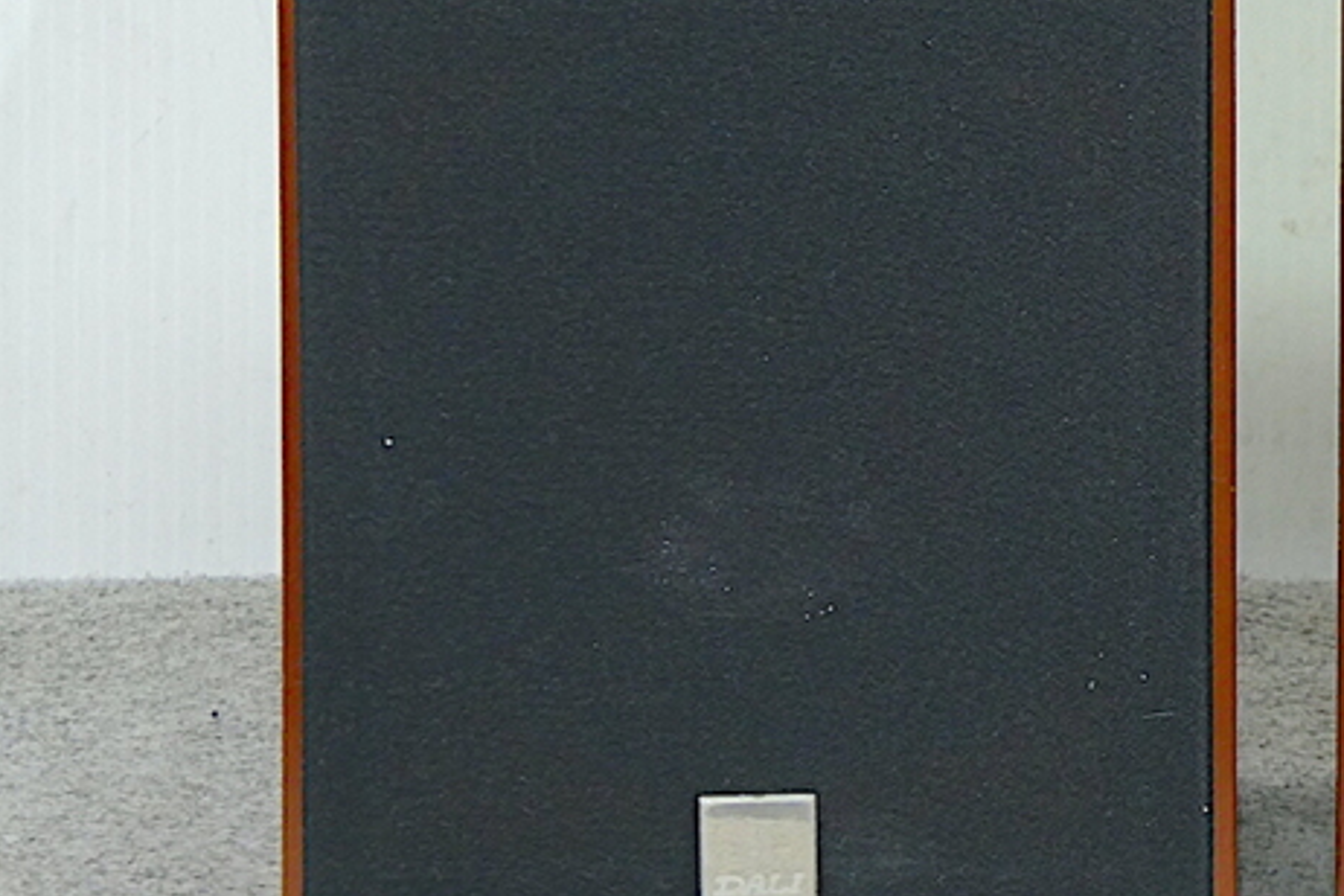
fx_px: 14932
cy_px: 198
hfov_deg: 5.1
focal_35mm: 400
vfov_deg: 3.4
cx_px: 1312
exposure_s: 1/5
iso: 200
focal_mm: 33.2
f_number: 5.6
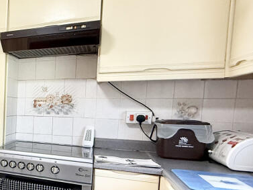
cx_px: -54
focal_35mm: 38
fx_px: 278
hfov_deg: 36.9
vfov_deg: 37.4
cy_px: 124
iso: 160
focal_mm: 2.22
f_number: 2.2
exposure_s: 1/99
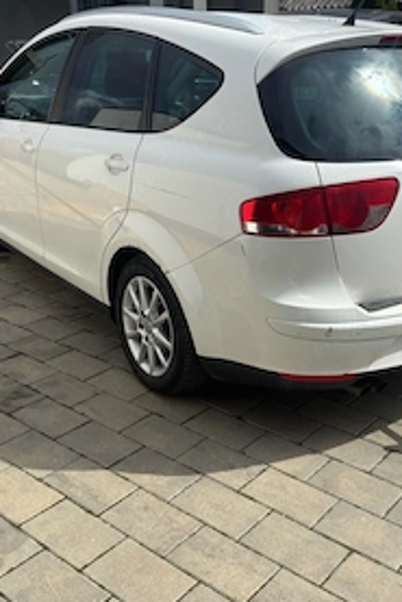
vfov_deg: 49.3
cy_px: 356
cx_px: 219
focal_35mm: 39
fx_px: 652
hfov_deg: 34.2
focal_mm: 5.96
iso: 50
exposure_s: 1/4854
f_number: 1.6
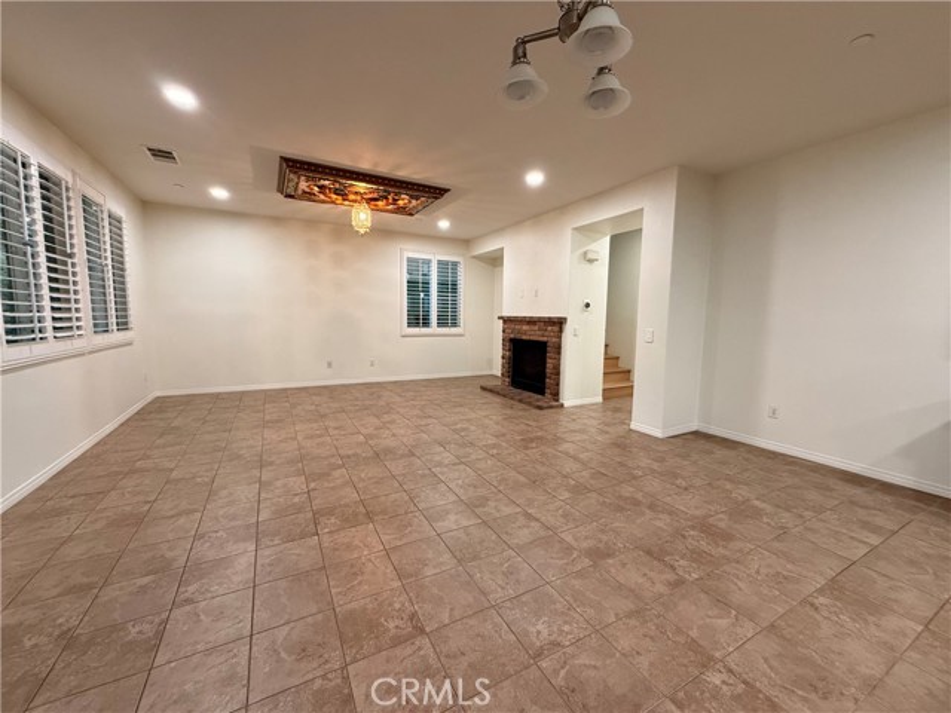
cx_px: 476
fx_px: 385
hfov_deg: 102.1
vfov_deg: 85.7
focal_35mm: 14
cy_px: 356
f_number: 2.2
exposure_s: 1/60
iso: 250
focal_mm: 2.22
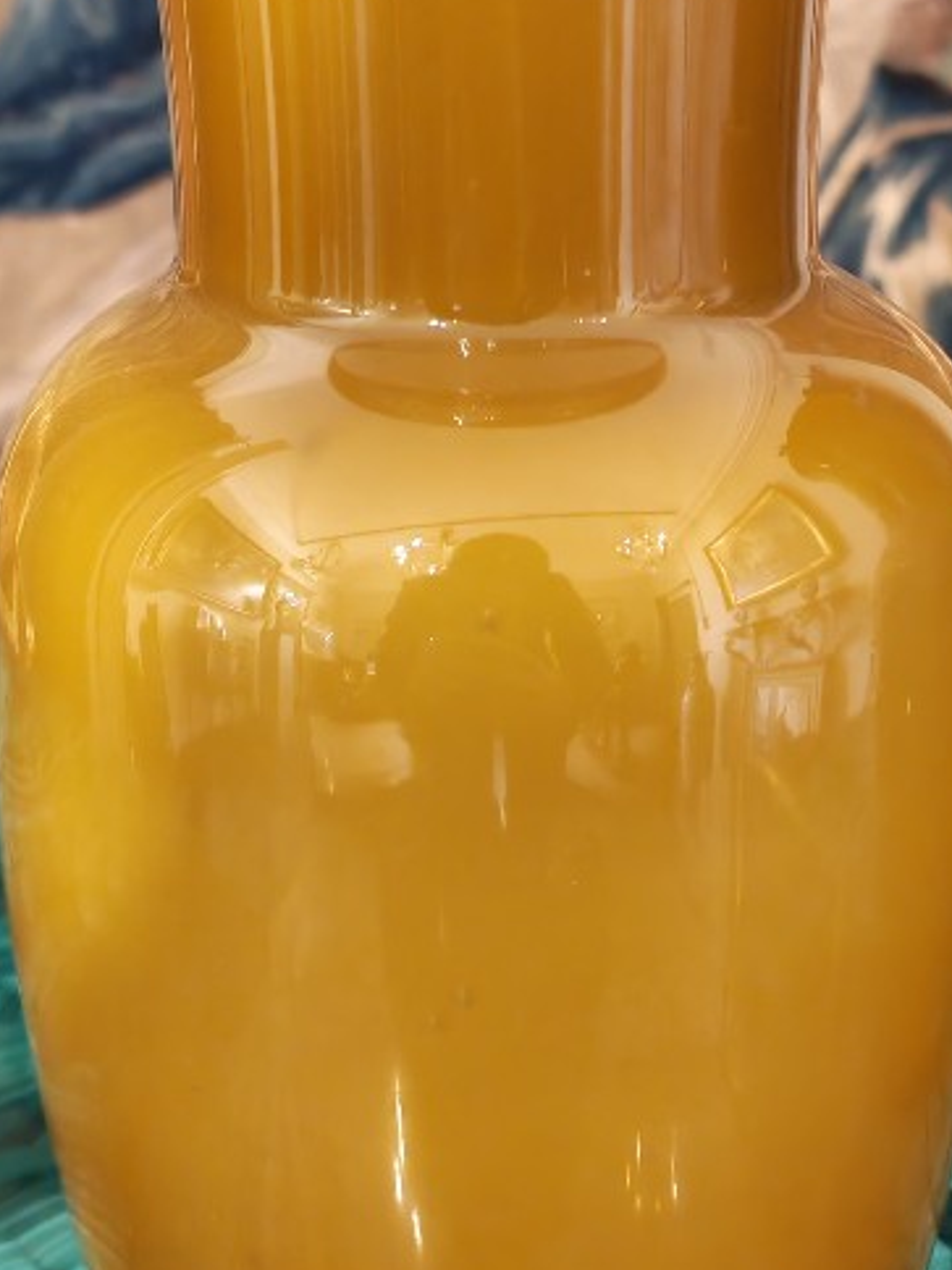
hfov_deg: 21.9
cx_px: 490
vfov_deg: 29.0
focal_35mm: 67
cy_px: 569
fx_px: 2457
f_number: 1.9
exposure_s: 1/33
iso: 2500
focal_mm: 6.12
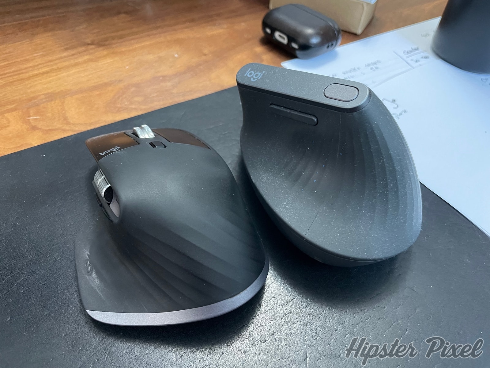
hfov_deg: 67.3
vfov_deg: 53.1
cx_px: 245
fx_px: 368
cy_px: 184
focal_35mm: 26
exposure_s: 1/49
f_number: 1.6
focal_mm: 4.2
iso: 500
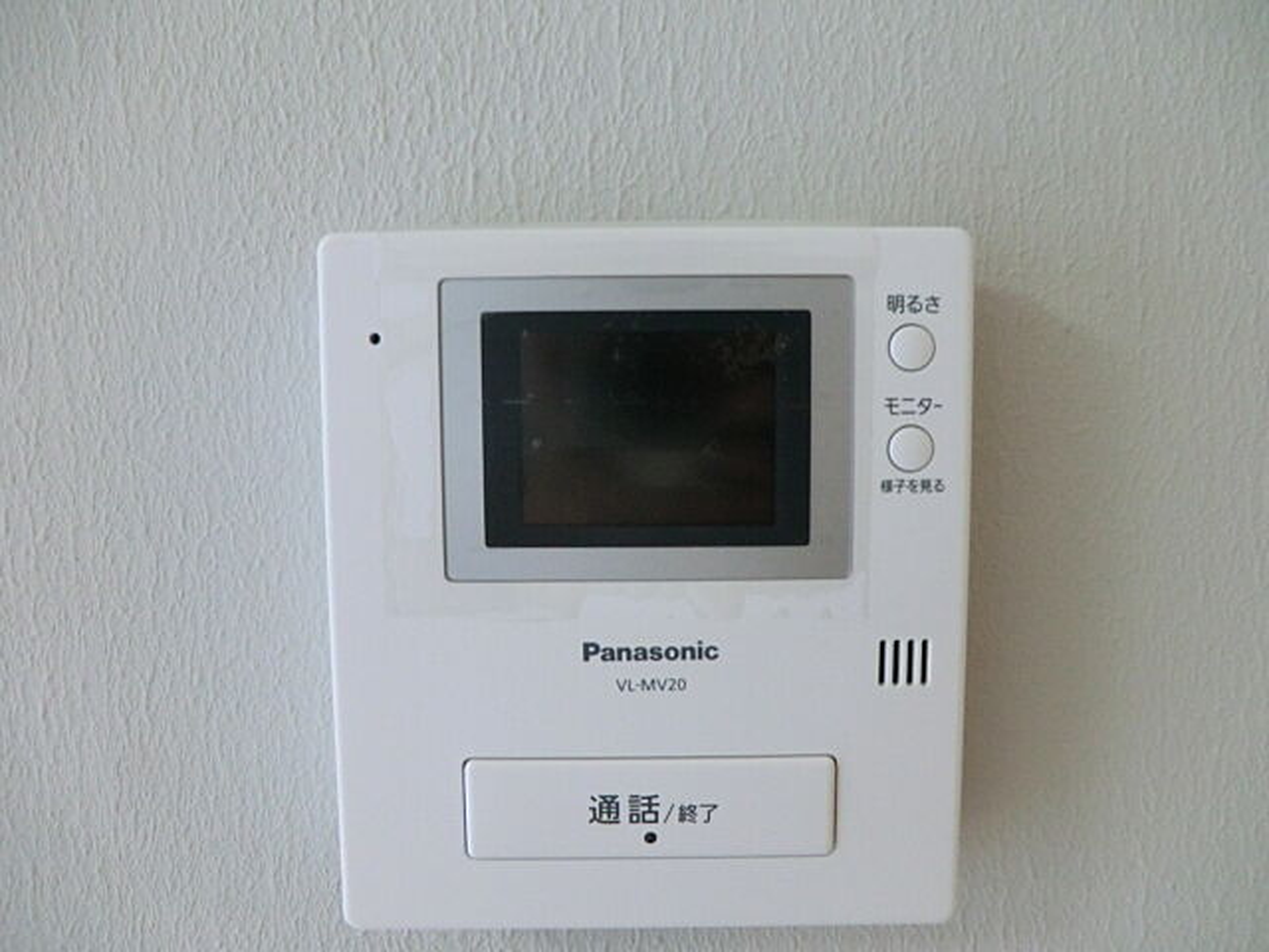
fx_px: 880
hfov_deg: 71.6
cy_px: 476
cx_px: 634
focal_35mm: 24
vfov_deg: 56.8
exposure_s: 1/60
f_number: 3.2
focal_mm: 4.3
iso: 250
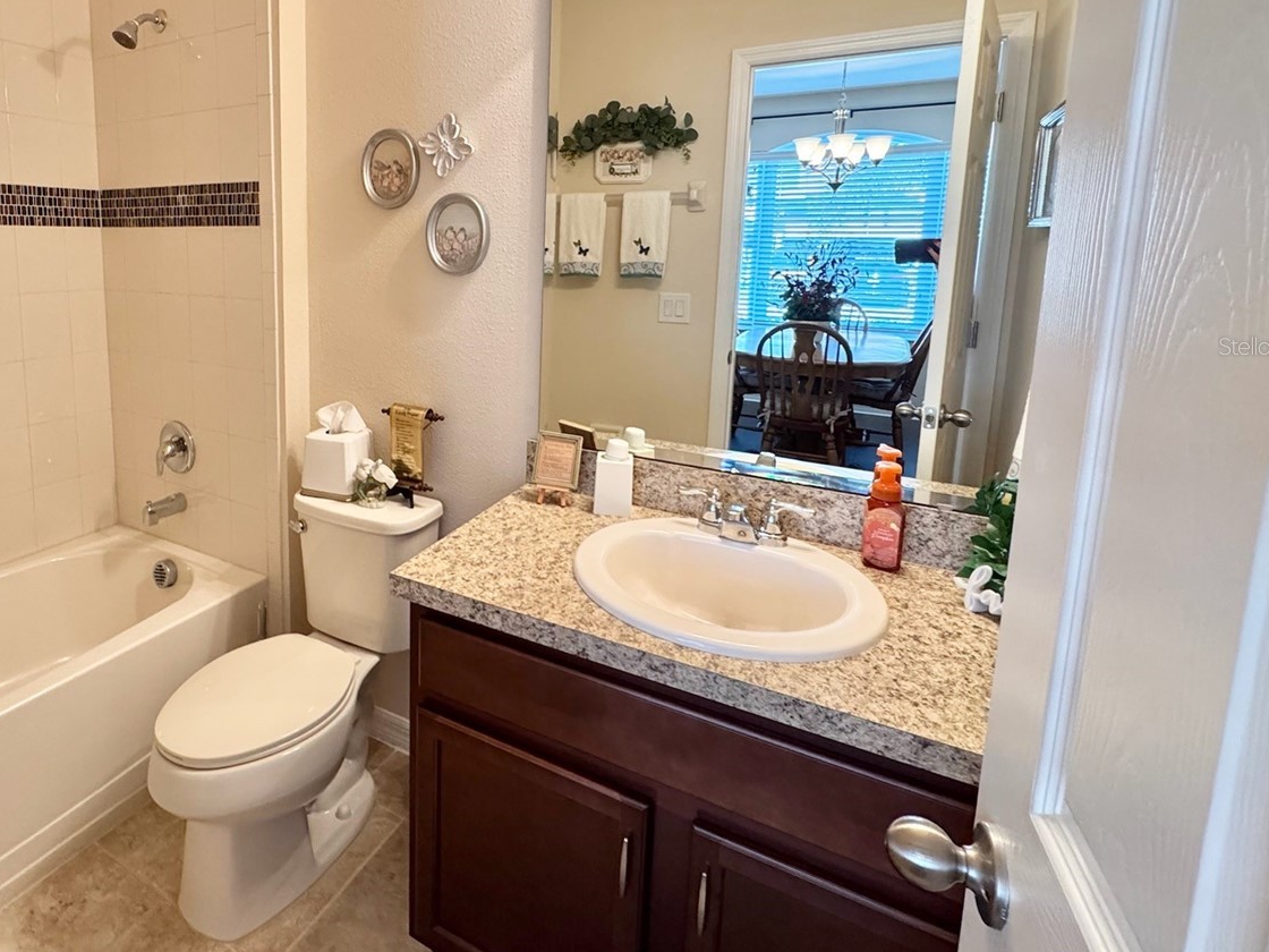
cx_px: 419
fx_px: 733
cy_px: 346
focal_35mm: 20
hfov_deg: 79.0
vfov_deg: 64.8
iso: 320
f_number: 2.2
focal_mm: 2.22
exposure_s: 1/120
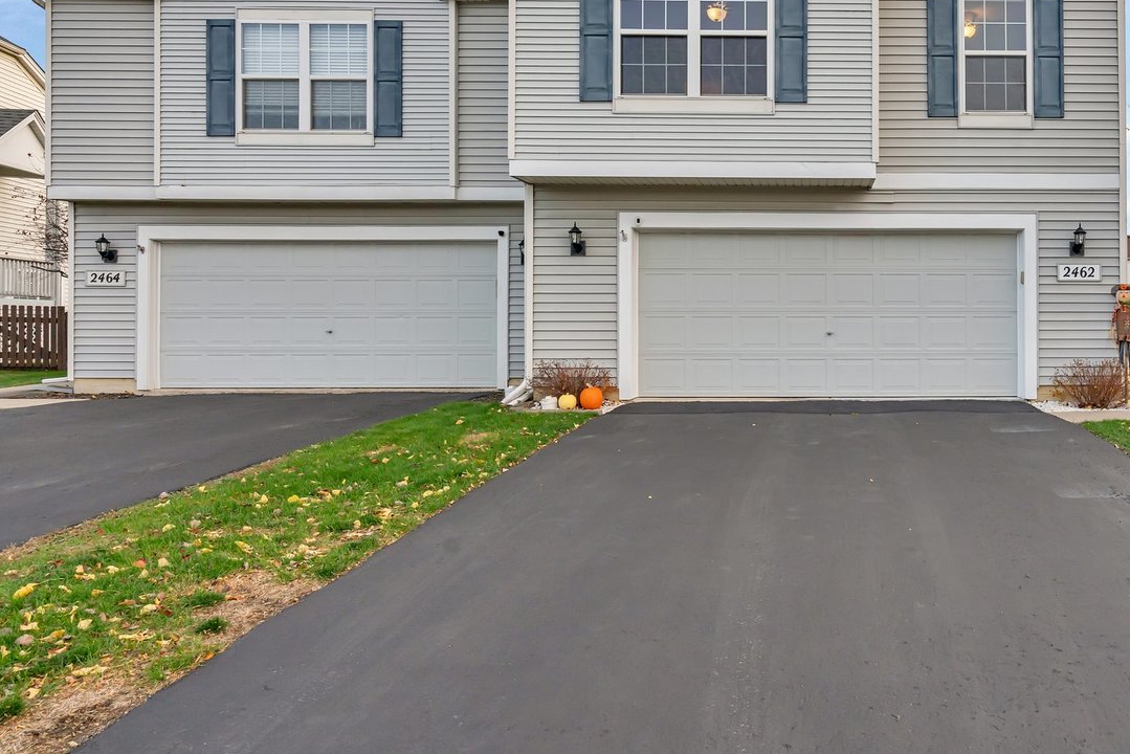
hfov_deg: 69.2
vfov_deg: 52.8
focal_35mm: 24
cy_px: 303
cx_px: 839
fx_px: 753
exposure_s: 1/250
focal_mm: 16
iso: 500
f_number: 9
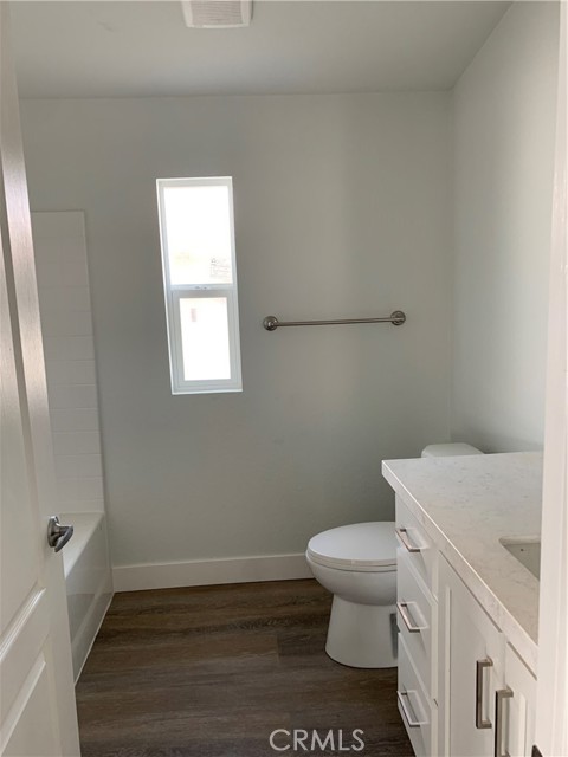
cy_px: 378
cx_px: 284
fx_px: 569
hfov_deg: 53.1
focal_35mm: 26
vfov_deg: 67.3
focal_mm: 4.25
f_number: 1.8
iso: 125
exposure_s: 1/60
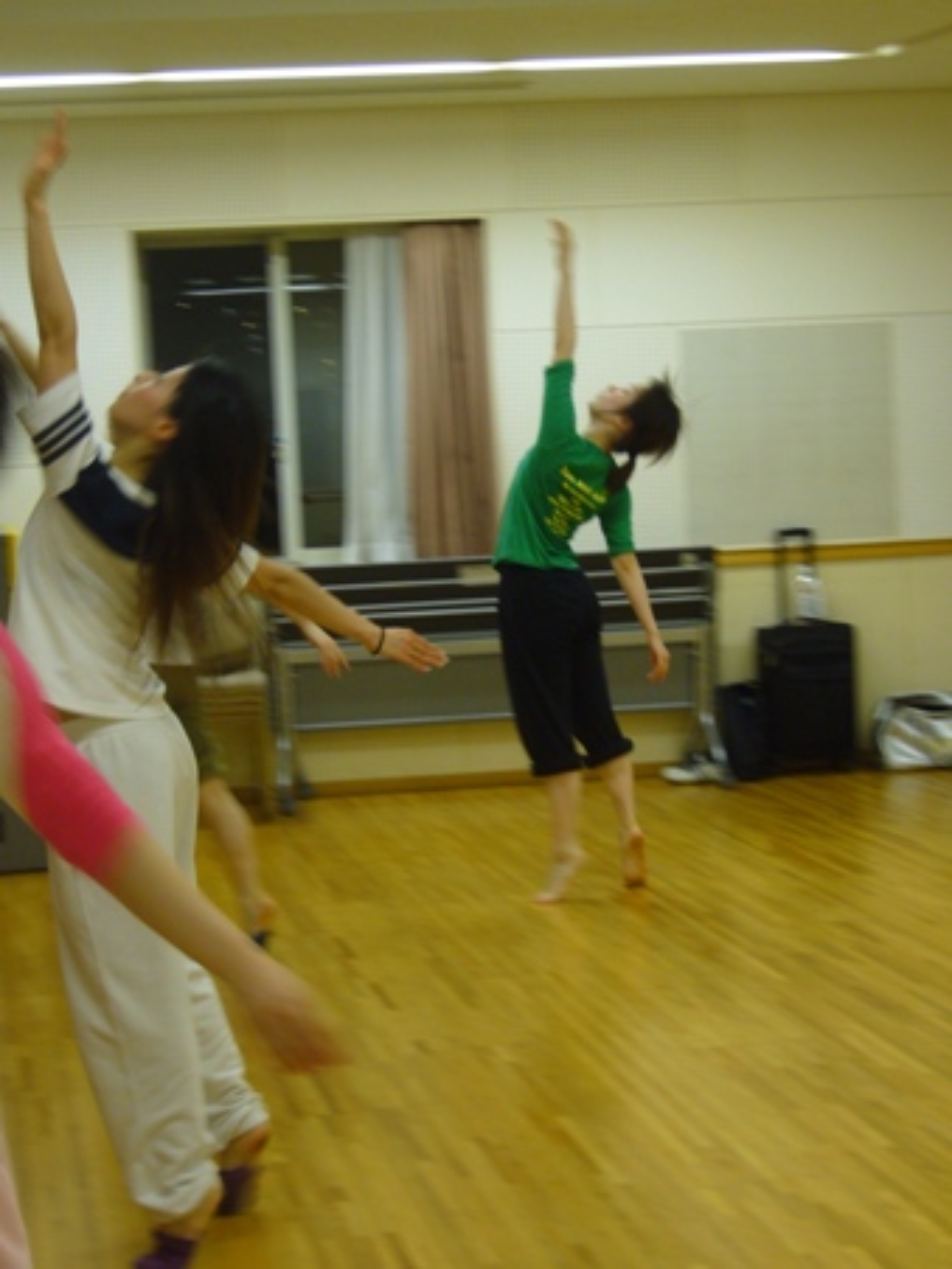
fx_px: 2420
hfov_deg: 22.3
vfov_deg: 29.4
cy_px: 634
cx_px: 476
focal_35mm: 66
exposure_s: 1/15
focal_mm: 10.9
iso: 125
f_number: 3.9
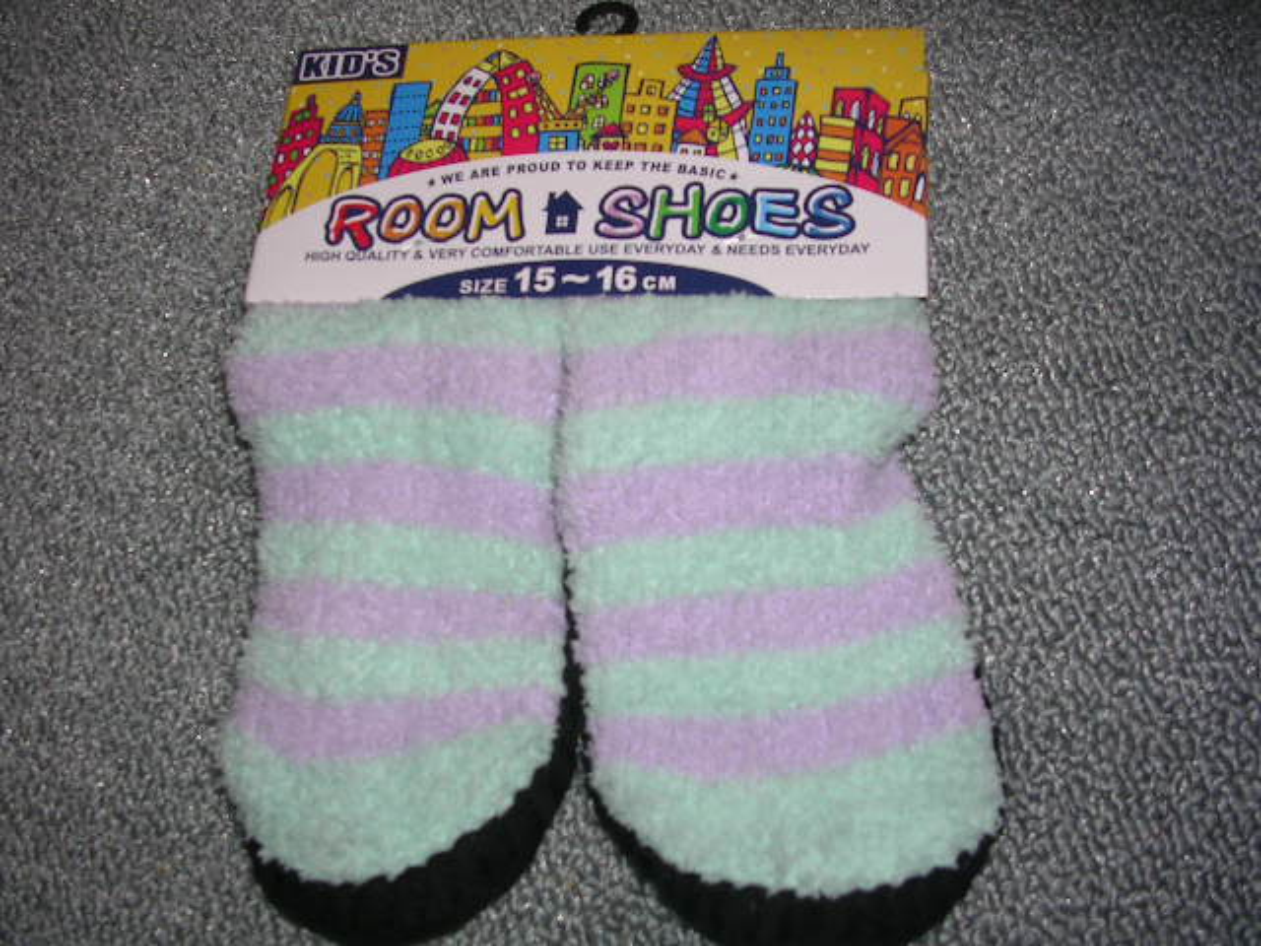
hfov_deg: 49.0
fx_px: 1384
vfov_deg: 37.7
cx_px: 630
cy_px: 473
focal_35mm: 38
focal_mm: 5.8
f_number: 2.8
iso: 50
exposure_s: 1/60.1
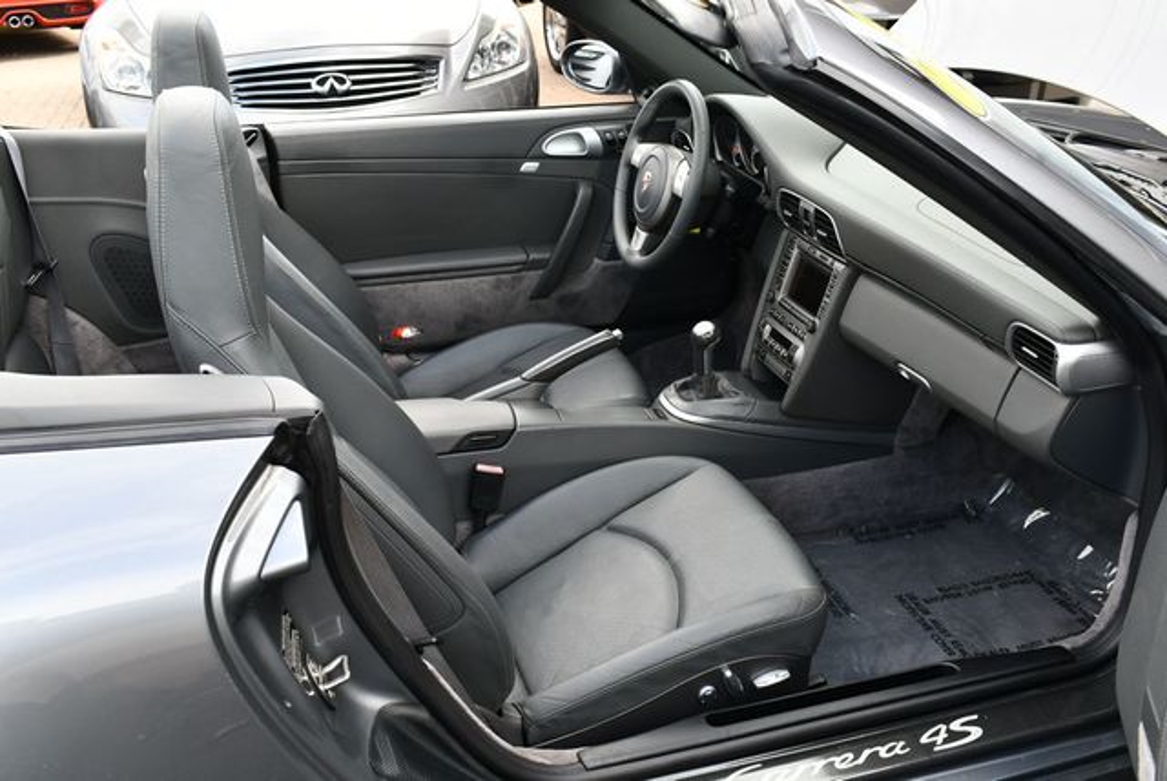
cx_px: 584
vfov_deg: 36.9
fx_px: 1168
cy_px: 390
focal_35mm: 36
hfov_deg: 53.1
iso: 400
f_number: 5.6
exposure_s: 1/250
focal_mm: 18
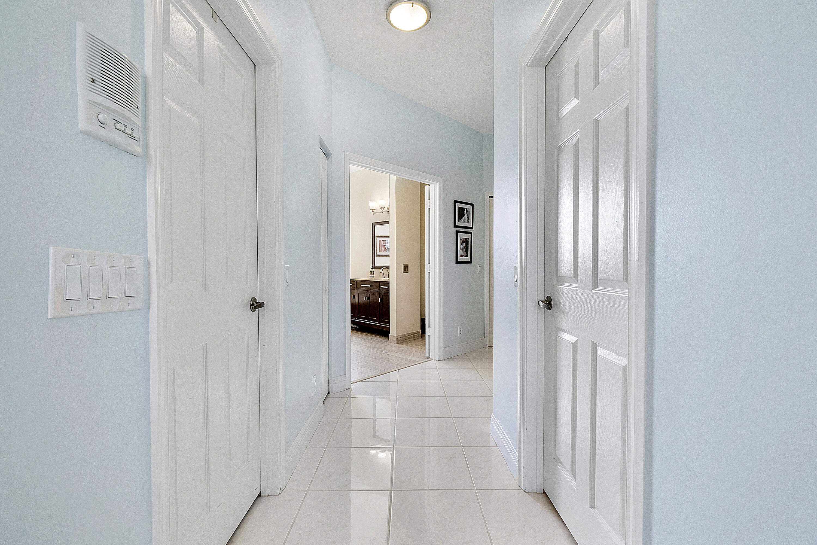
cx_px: 408
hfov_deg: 100.4
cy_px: 272
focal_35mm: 15
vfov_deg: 77.3
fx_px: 340
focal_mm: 10
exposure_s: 1/8
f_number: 9
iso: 250
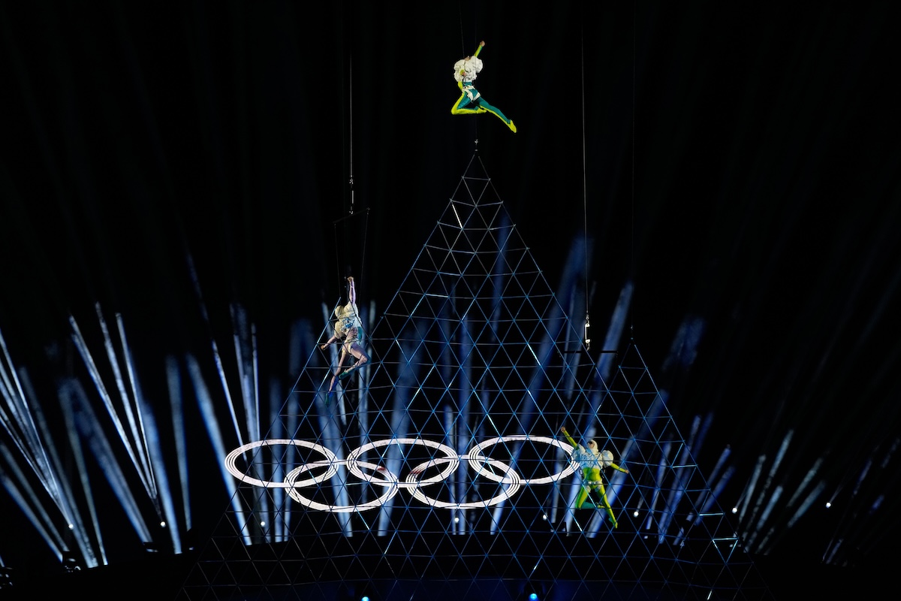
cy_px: 300
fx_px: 2753
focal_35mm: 110
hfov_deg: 18.6
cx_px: 450
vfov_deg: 12.5
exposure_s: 1/1000
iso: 2500
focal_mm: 110
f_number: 2.8
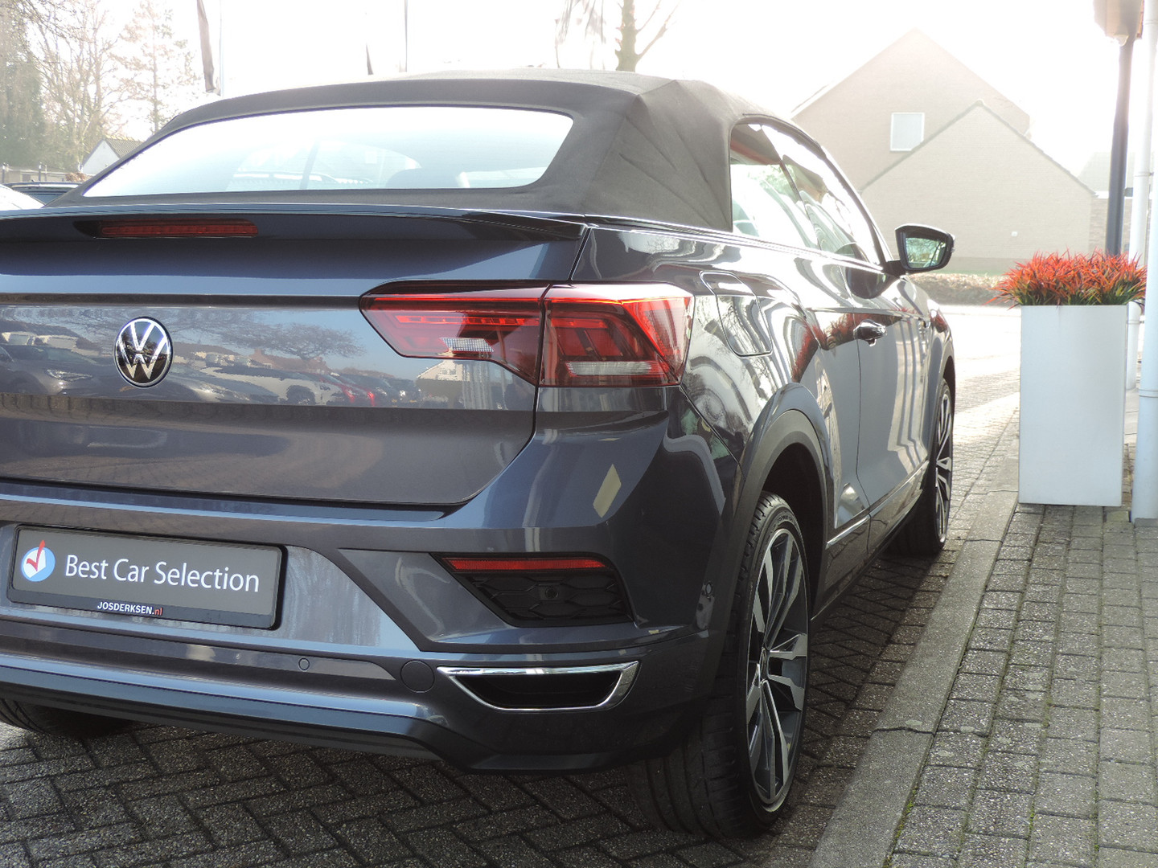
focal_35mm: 43
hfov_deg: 43.9
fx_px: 1438
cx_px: 579
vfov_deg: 33.6
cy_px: 434
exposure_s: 1/60
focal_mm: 7.6
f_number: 3.4
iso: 80
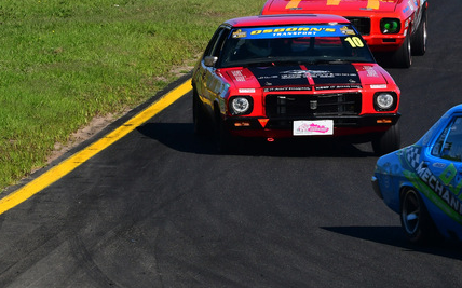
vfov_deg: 2.3
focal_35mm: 572
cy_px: 25
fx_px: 7198
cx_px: 315
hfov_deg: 3.7
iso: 400
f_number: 13
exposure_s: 1/640
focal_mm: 200
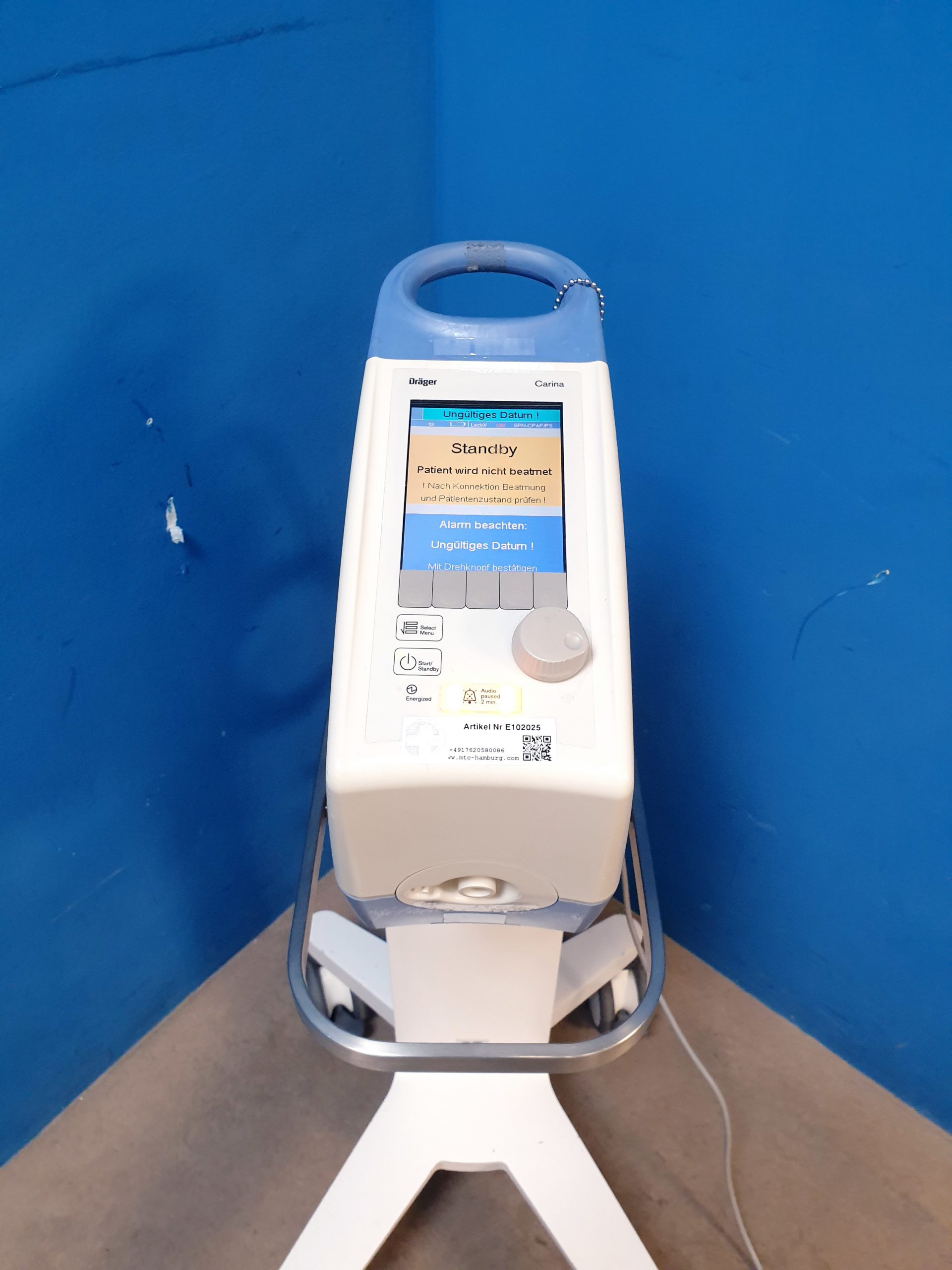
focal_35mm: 26
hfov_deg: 53.1
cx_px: 476
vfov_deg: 67.3
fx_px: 953
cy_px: 635
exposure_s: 1/50
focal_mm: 4.3
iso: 320
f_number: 2.4
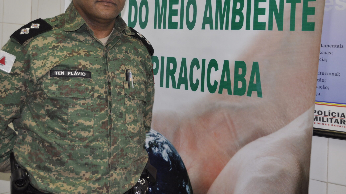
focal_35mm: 60
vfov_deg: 20.1
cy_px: 60
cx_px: 141
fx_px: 547
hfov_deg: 35.0
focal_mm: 31
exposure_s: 1/60
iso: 640
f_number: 4.2
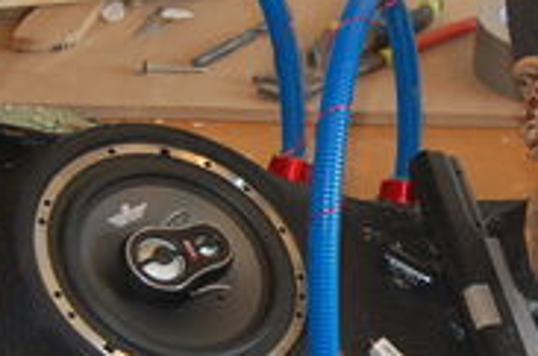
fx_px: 1565
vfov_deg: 12.9
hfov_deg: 18.8
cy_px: 253
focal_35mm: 105
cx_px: 570
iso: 400
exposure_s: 1/60
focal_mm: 20
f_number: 3.8
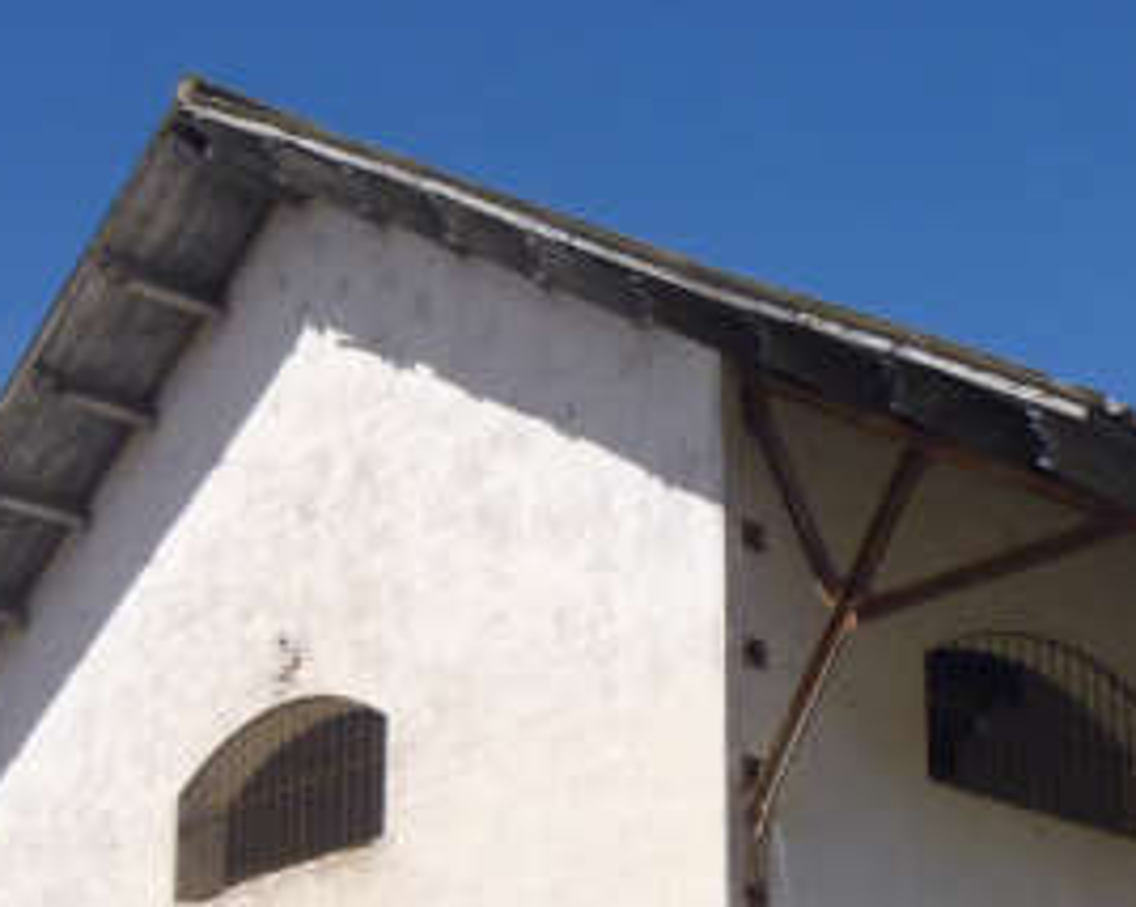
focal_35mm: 70
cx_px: 890
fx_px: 2352
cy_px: 911
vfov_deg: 21.1
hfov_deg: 26.7
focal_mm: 4.5
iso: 100
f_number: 9
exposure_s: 1/200
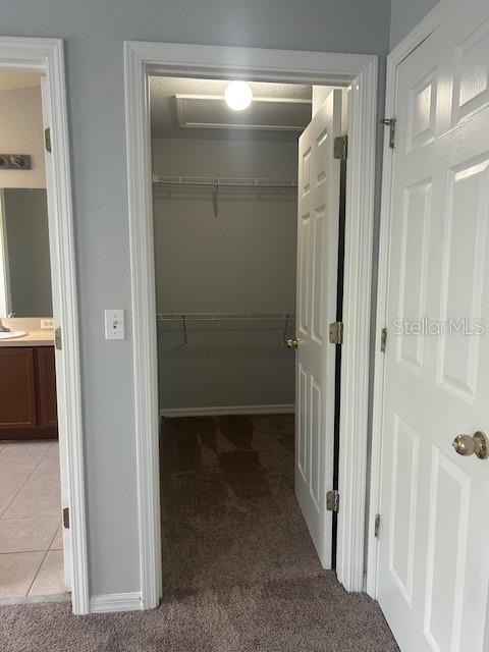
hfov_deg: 53.1
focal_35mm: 26
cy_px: 326
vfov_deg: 67.3
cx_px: 244
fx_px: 490
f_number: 1.5
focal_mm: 5.7
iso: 160
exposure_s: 1/60
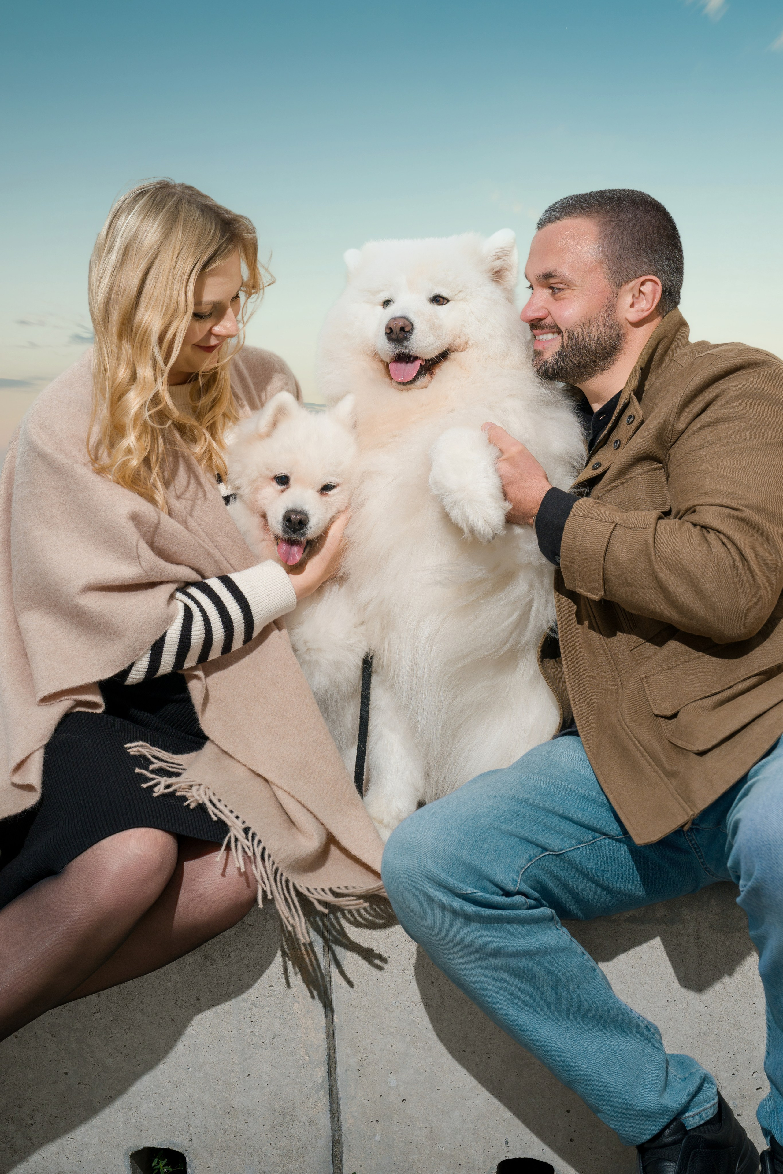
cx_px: 392
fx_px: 1501
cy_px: 587
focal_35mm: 46
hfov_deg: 29.2
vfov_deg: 42.7
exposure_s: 1/160
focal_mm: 46
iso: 320
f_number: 7.1
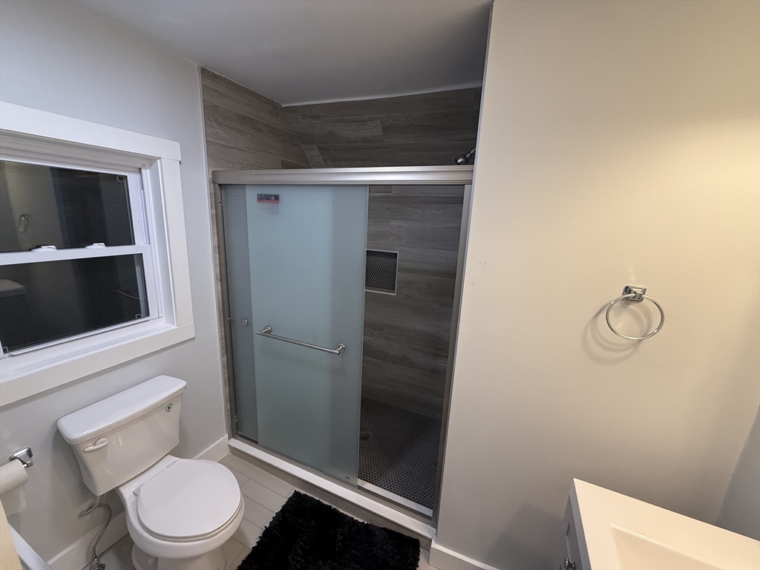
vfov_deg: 85.7
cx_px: 380
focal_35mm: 14
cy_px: 285
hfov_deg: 102.1
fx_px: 307
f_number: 2.2
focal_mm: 2.22
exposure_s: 1/120
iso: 200
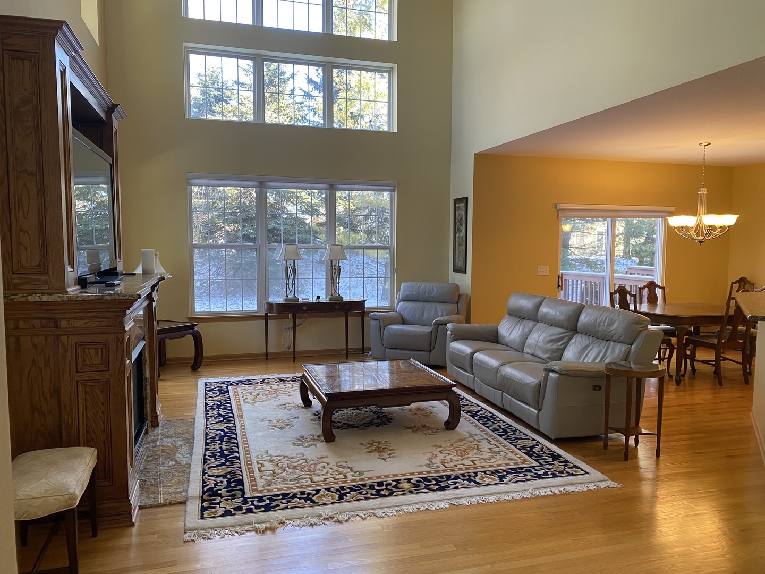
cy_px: 287
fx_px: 575
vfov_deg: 53.1
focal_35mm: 26
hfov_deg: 67.3
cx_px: 382
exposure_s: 1/60
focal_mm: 4.25
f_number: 1.8
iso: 80
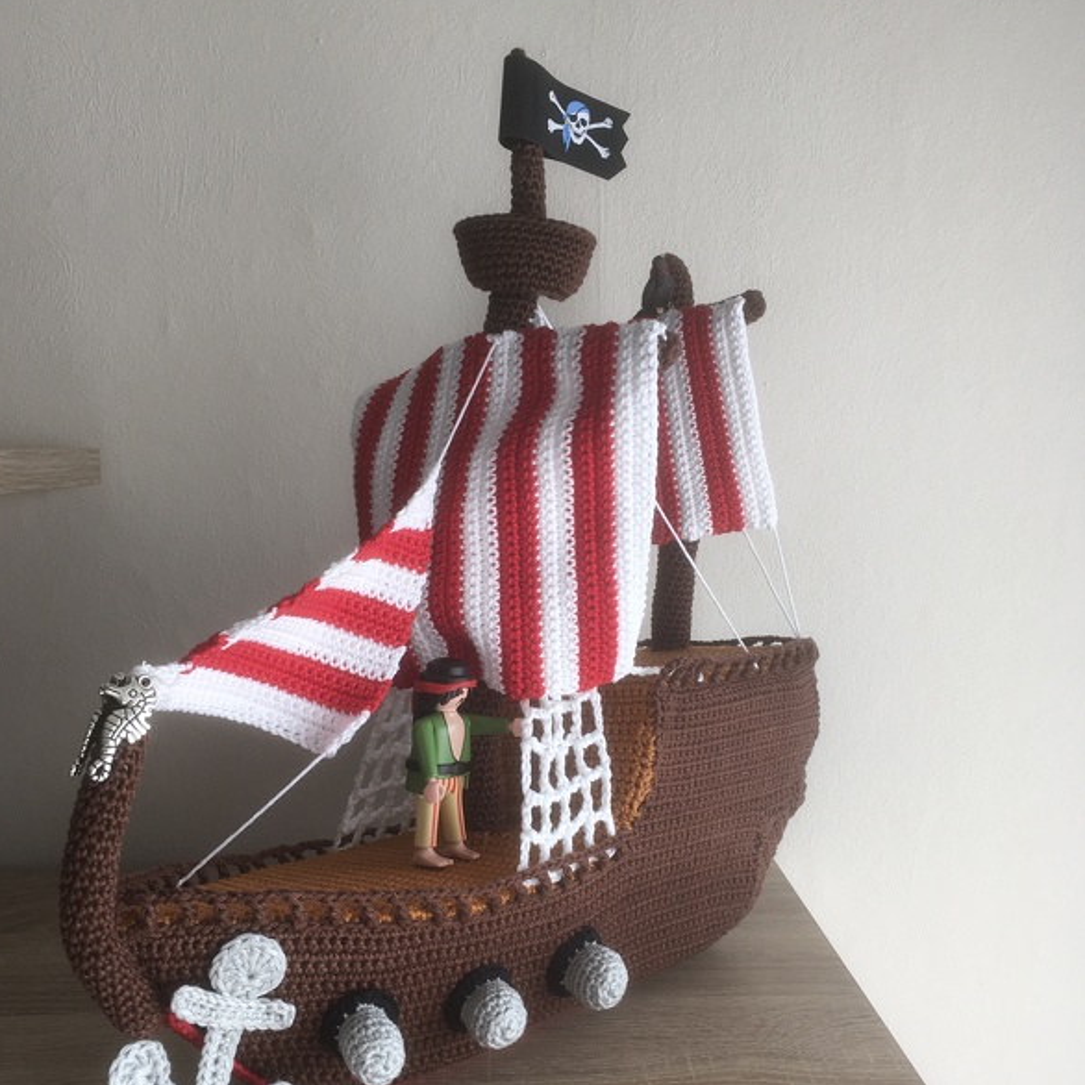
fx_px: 1241
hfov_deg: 47.2
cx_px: 537
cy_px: 657
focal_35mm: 35
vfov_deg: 46.9
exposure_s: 1/109
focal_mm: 4.15
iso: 25
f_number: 2.2
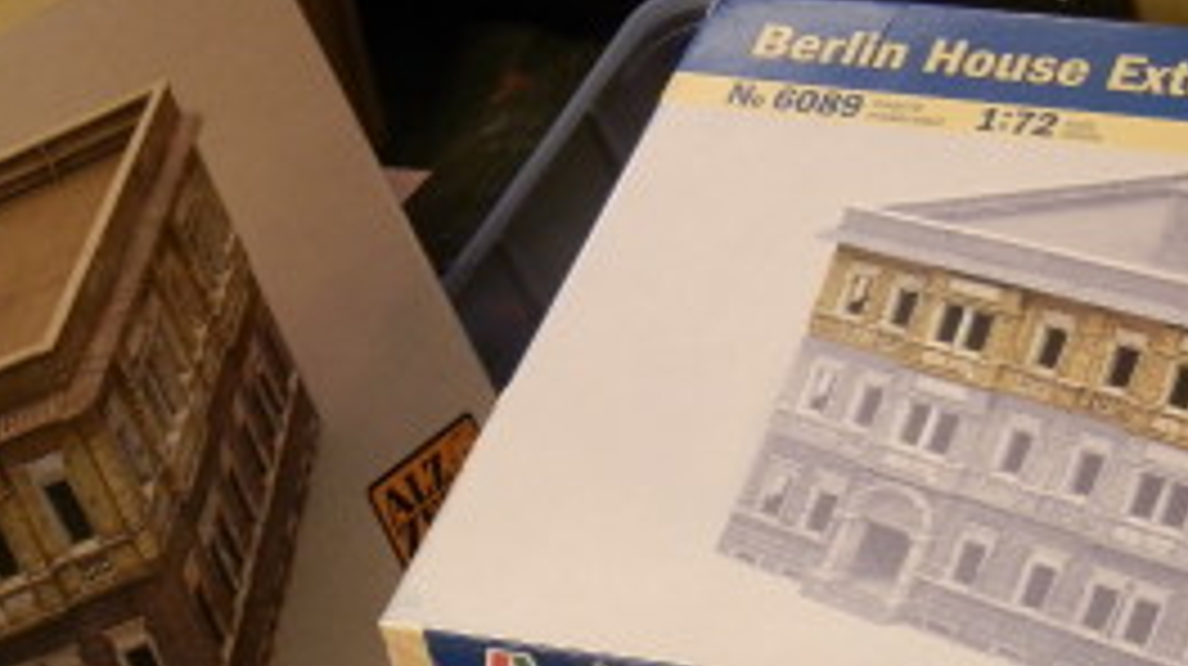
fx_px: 4249
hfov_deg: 15.9
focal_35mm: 135
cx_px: 567
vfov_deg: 8.9
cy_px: 706
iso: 200
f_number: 3.7
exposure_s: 1/13
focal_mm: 10.99
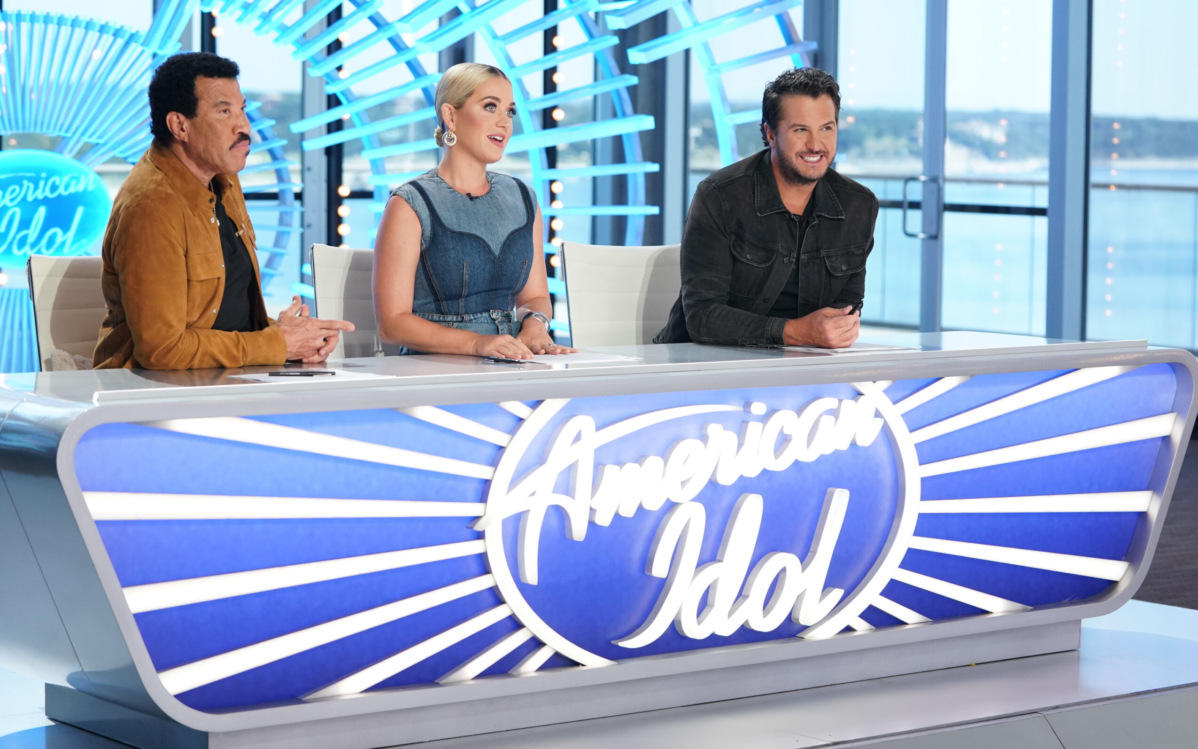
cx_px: 598
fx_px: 2906
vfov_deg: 14.7
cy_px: 359
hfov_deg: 23.3
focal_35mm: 89
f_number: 4
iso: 2500
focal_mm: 87
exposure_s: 1/500
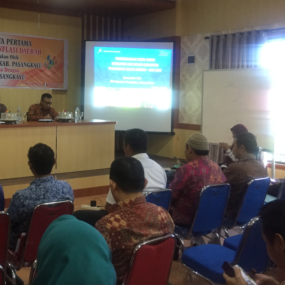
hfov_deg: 36.1
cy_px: 105
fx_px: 419
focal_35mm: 45
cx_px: 52
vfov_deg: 37.3
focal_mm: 4.15
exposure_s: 1/20
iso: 250
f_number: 2.2
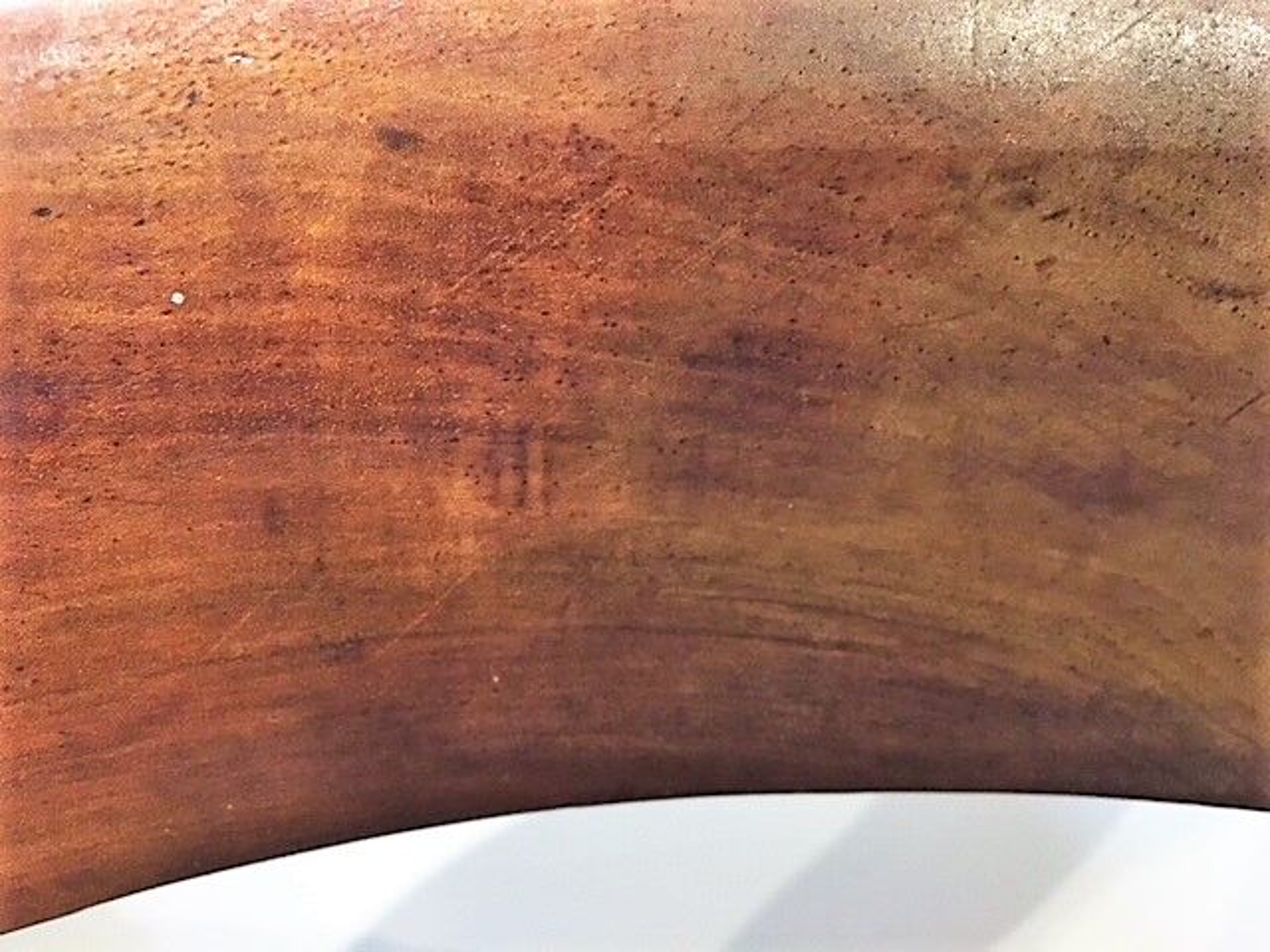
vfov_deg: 48.2
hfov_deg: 61.7
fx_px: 1064
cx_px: 635
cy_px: 476
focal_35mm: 29
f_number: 2.2
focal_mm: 4.15
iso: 320
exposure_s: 1/17
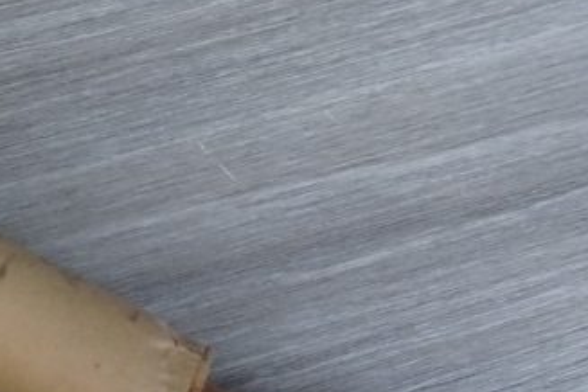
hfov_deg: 28.6
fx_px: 996
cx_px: -115
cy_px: 117
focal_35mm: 61
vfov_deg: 22.1
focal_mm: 4.1
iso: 800
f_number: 3.5
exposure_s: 1/30
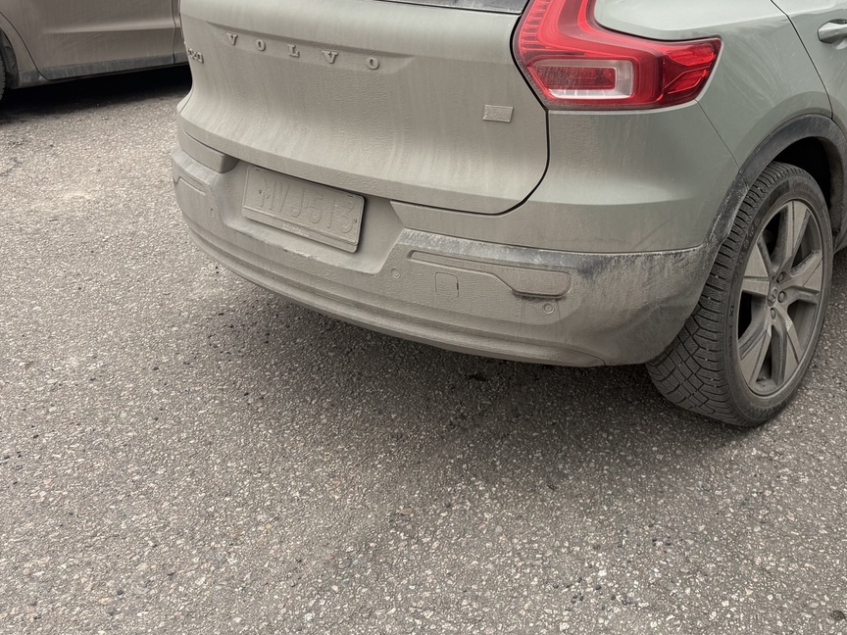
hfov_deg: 45.6
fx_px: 979
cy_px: 138
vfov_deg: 35.0
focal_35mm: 40
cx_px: 604
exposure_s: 1/385
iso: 80
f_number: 1.78
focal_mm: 6.76
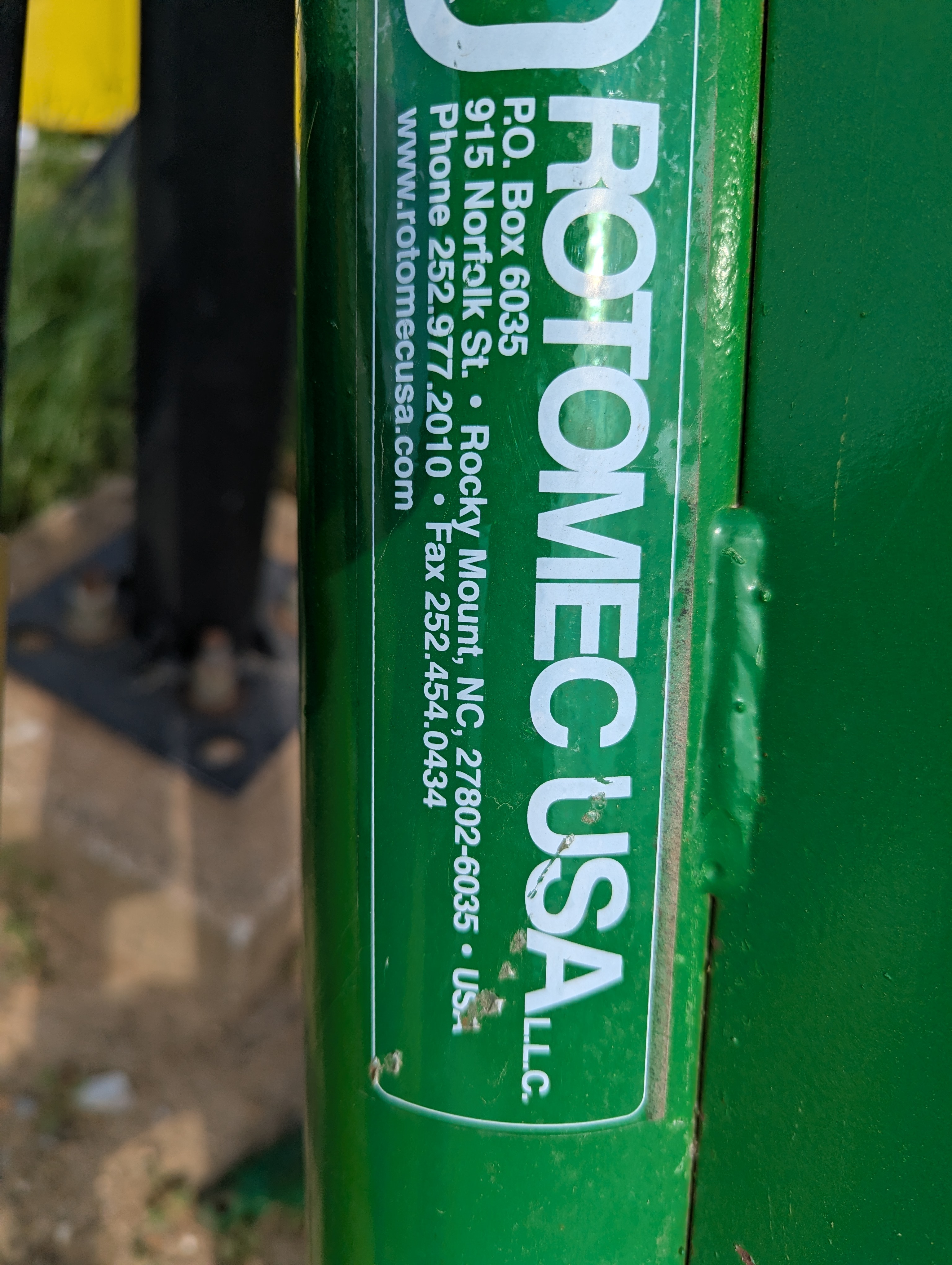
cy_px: 632
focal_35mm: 24
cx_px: 476
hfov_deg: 56.9
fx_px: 878
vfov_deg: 71.5
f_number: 1.85
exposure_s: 1/3058
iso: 49
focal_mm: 6.81
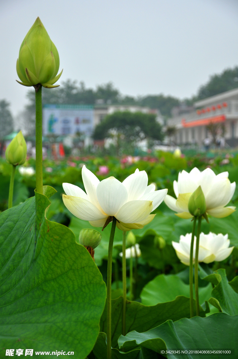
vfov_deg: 27.0
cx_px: 119
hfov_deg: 18.1
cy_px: 180
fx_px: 746
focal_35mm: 75
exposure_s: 1/800
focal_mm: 50
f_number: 5
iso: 160
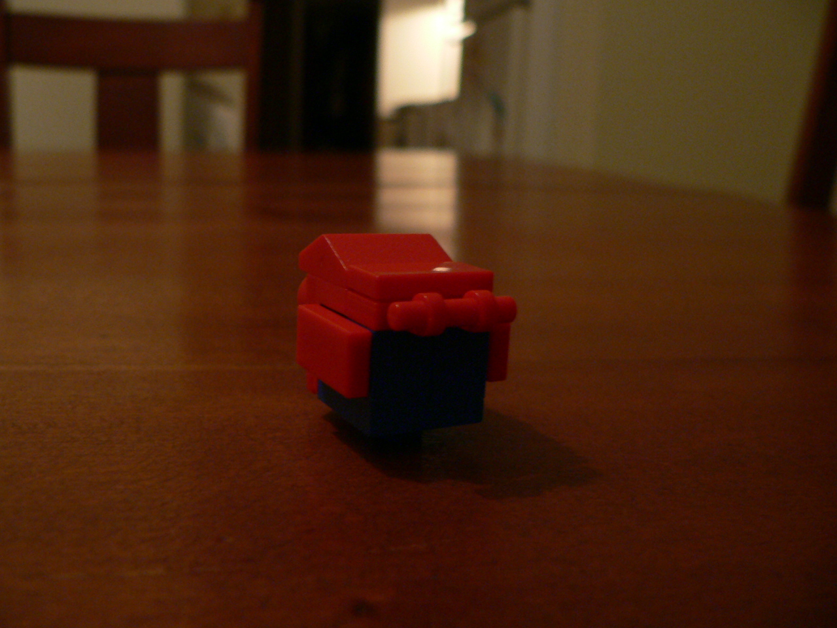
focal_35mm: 36
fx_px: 870
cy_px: 314
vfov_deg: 39.7
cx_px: 418
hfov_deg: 51.4
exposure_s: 1/8
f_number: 2.8
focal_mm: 6
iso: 200
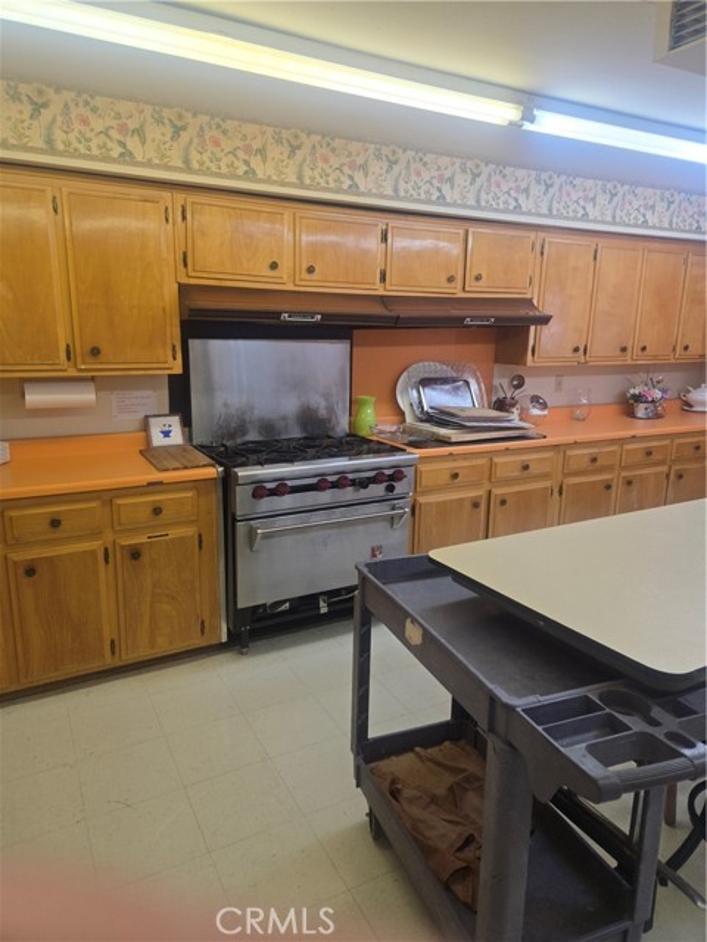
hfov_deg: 58.9
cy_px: 471
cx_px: 354
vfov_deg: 73.9
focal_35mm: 23
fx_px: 626
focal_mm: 5.4
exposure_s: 1/120
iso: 80
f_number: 1.8
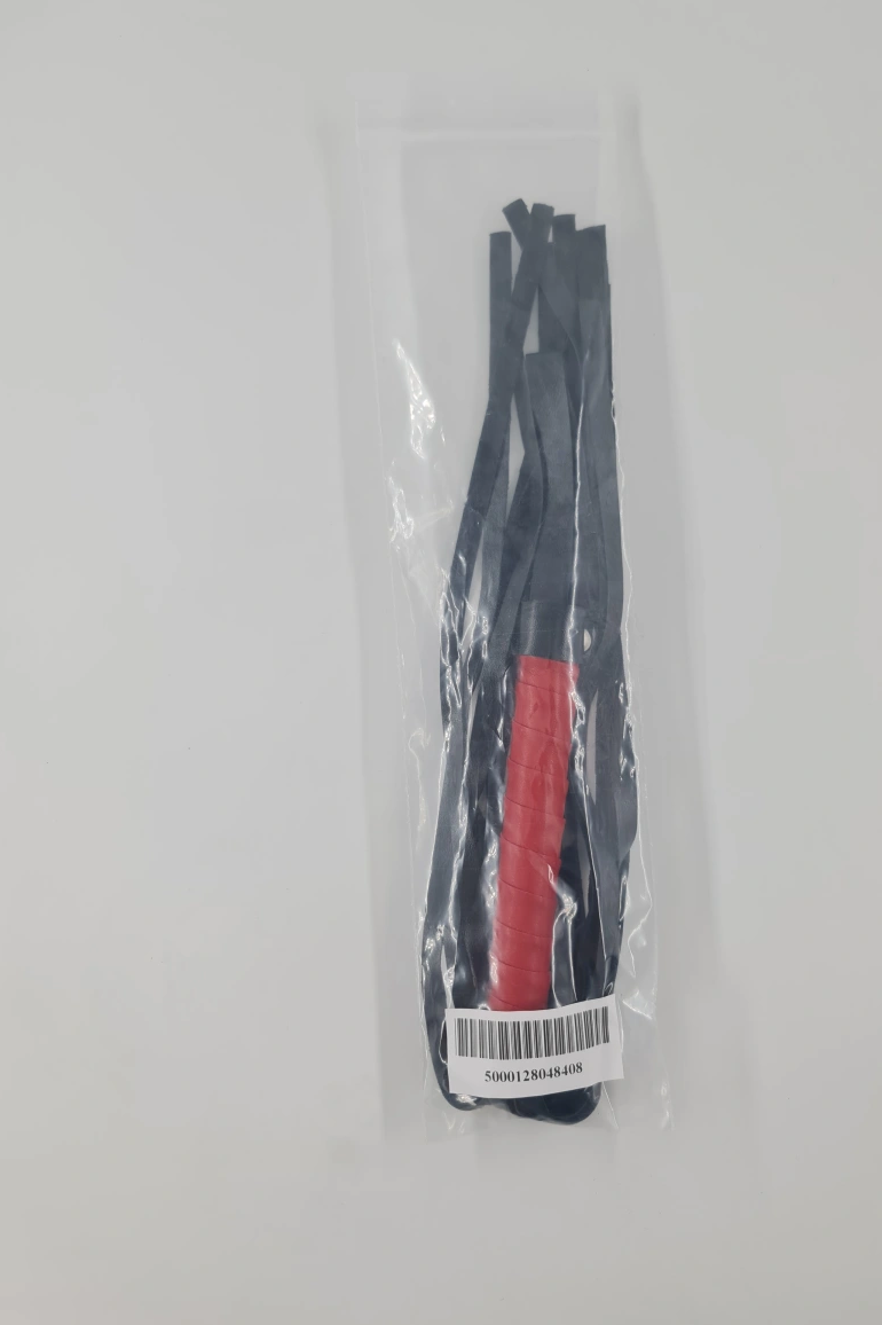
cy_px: 659
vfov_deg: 67.4
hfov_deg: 47.7
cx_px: 513
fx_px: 993
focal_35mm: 27
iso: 50
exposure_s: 1/252
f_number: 1.8
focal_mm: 7
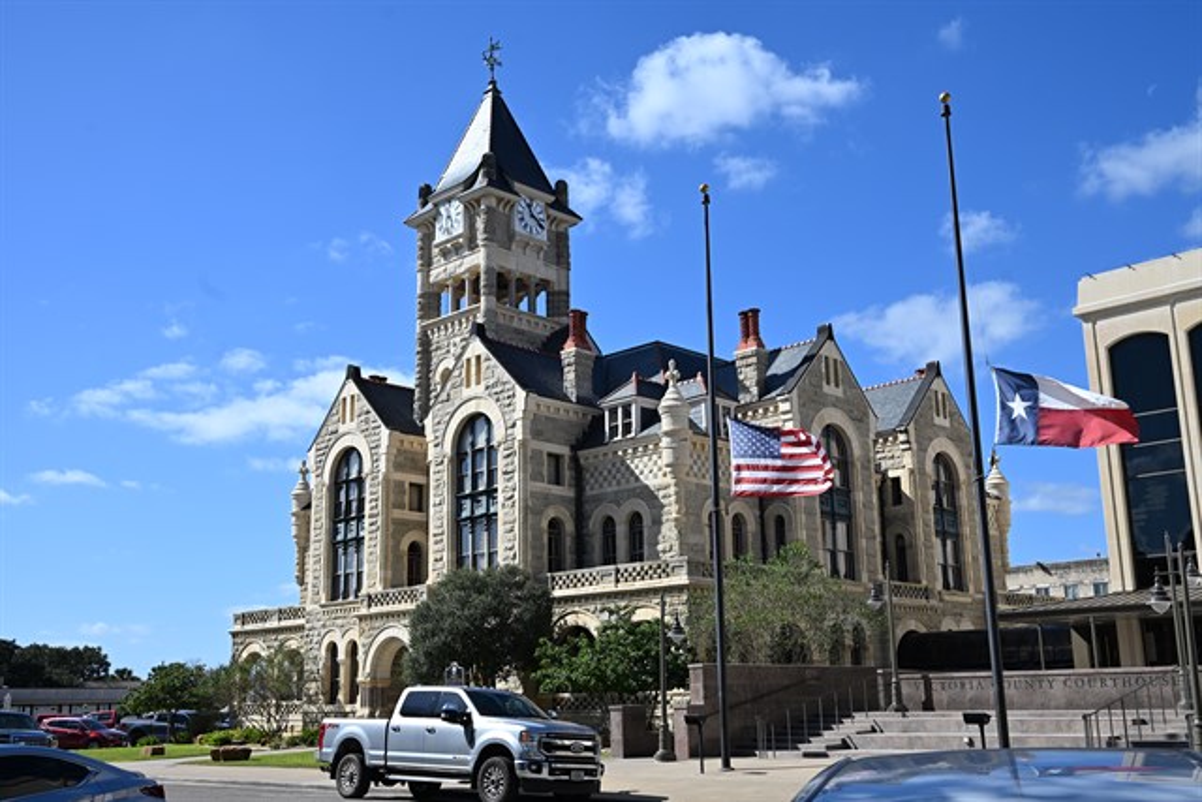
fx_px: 1236
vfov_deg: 36.0
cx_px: 601
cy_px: 401
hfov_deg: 51.9
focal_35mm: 37
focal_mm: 37
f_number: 7.1
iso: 100
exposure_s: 1/400
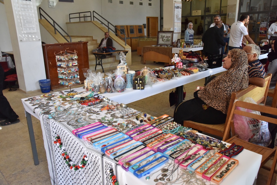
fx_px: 231
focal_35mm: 30
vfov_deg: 43.6
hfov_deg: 61.9
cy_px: 92
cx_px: 138
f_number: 9
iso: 2500
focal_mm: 30
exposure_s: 1/320
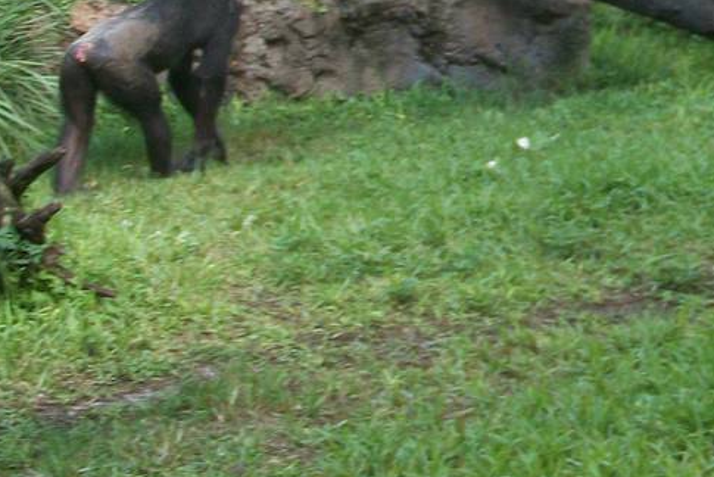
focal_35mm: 120
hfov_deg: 16.6
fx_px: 2381
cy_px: -63
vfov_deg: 11.3
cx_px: 748
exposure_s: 1/125
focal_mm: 6.3
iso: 80
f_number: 3.1
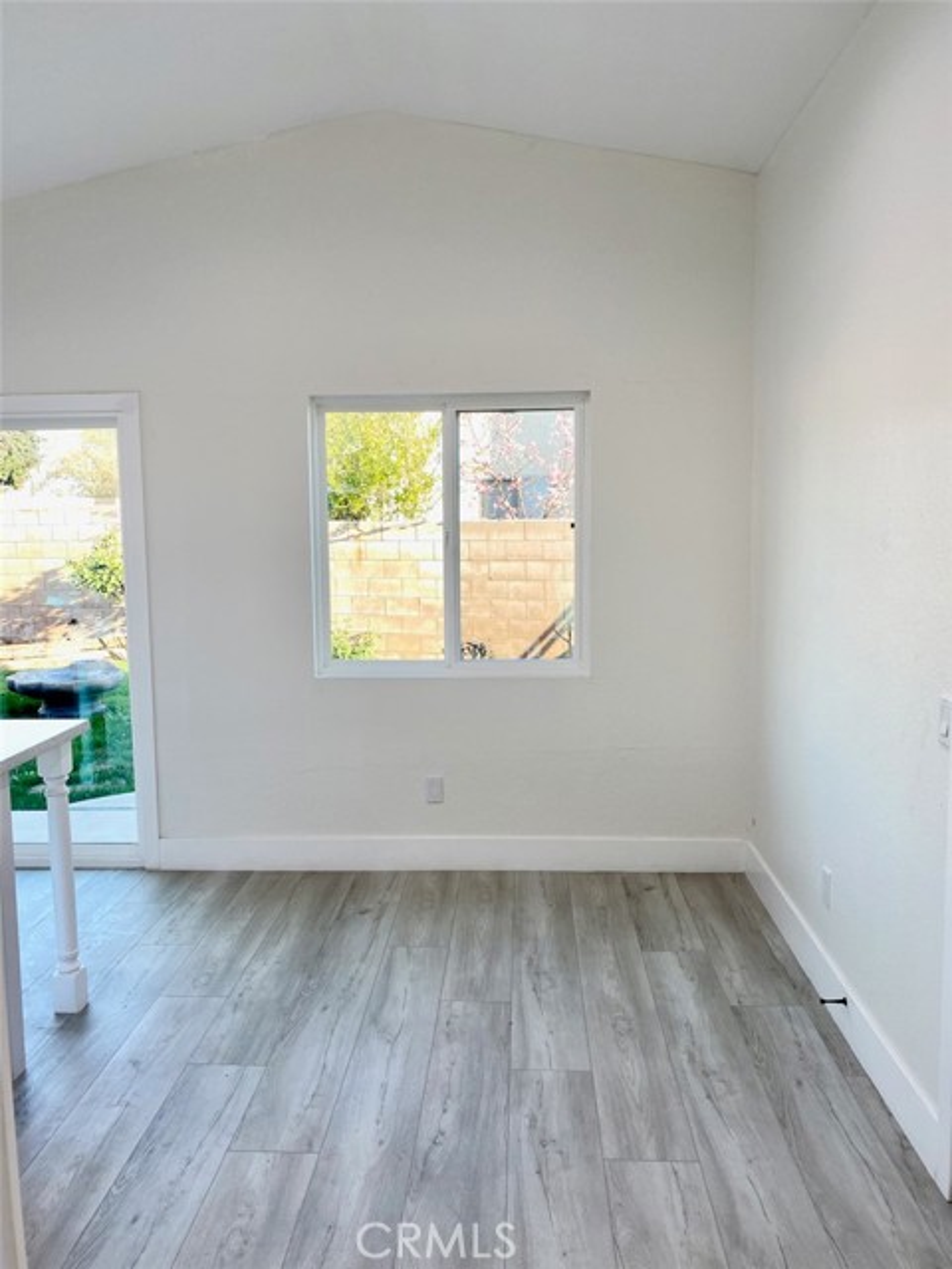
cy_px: 634
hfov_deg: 53.1
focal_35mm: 26
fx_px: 953
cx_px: 476
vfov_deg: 67.3
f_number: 1.8
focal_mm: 4.25
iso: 32
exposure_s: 1/120
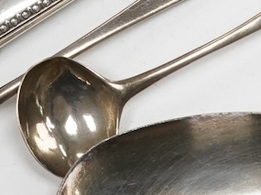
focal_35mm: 171
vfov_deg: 8.4
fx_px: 1288
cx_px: 66
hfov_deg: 11.5
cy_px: -124
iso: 2500
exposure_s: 1/100
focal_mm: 30
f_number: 18
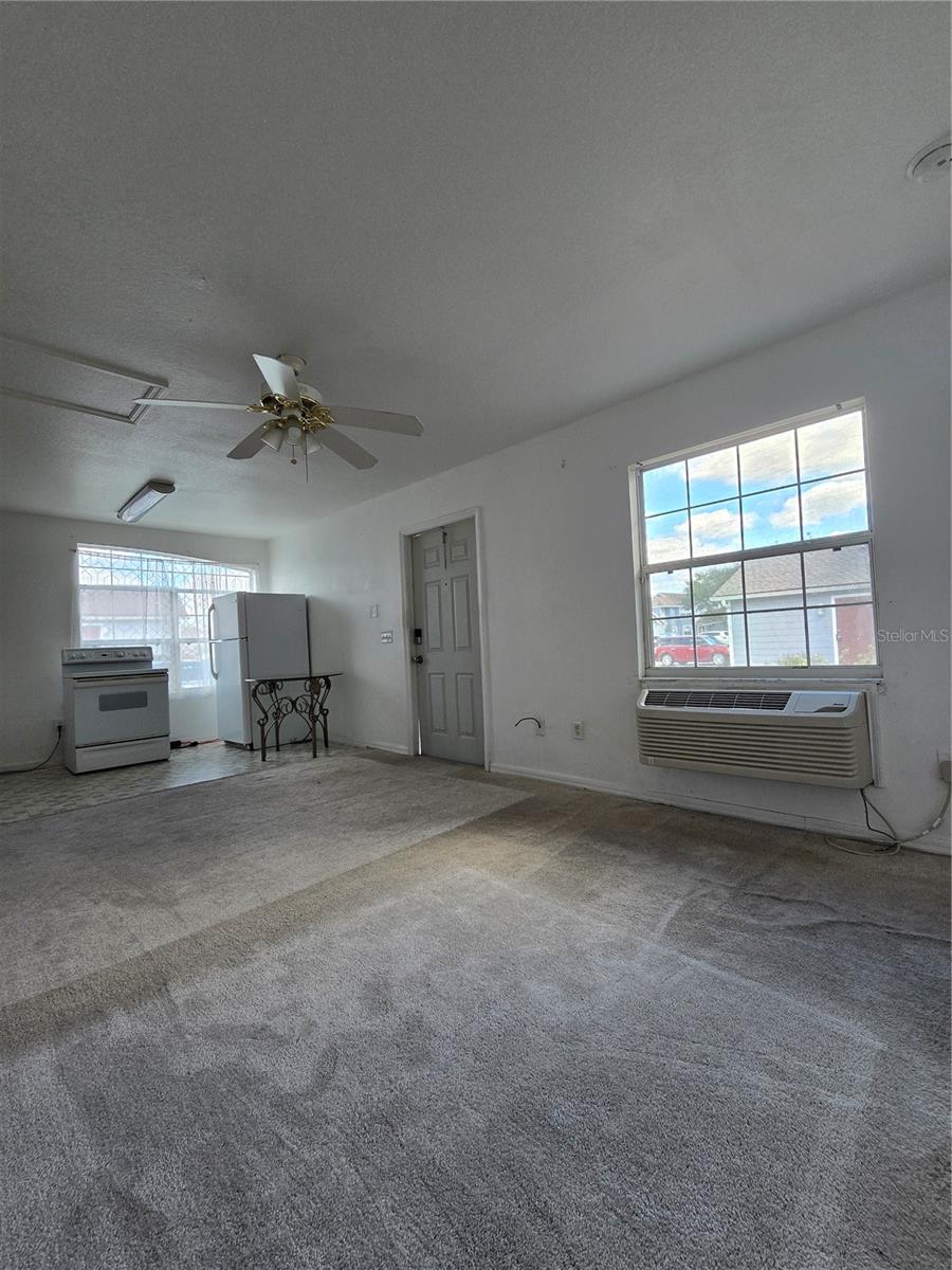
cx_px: 476
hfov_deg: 89.9
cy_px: 635
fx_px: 477
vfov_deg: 106.2
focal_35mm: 13
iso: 100
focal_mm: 2.2
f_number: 2.2
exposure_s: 1/120
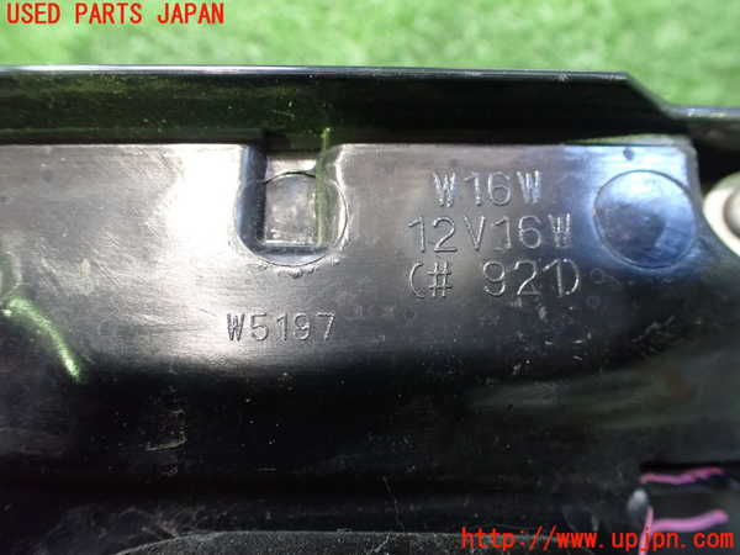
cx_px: 370
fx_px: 641
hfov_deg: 60.0
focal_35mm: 30
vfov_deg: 46.8
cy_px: 278
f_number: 2.3
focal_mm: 5.4
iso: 1250
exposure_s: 1/30
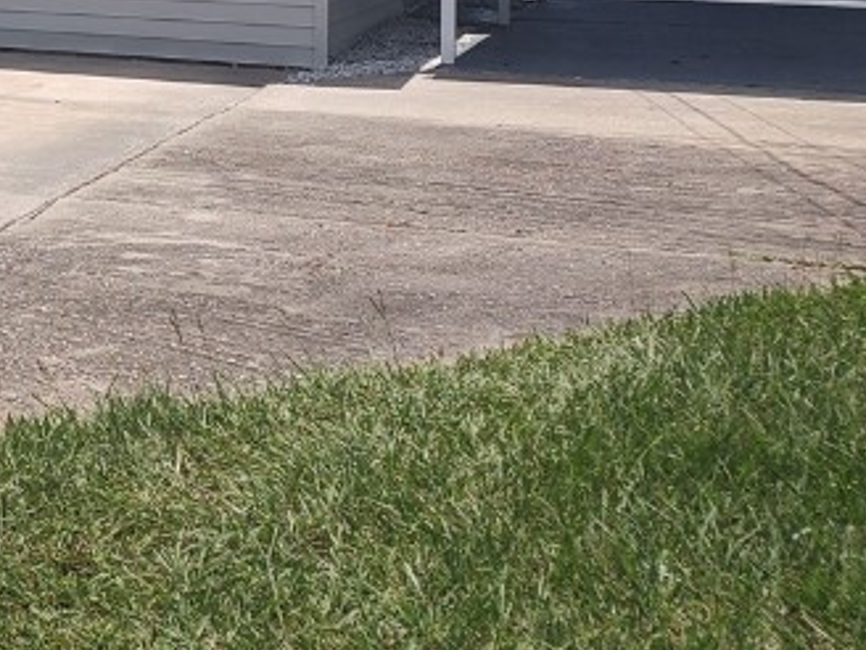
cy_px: -116
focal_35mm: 75
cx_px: -451
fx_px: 1876
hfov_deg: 21.5
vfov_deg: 18.7
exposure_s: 1/860
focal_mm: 5.88
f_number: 1.9
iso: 100
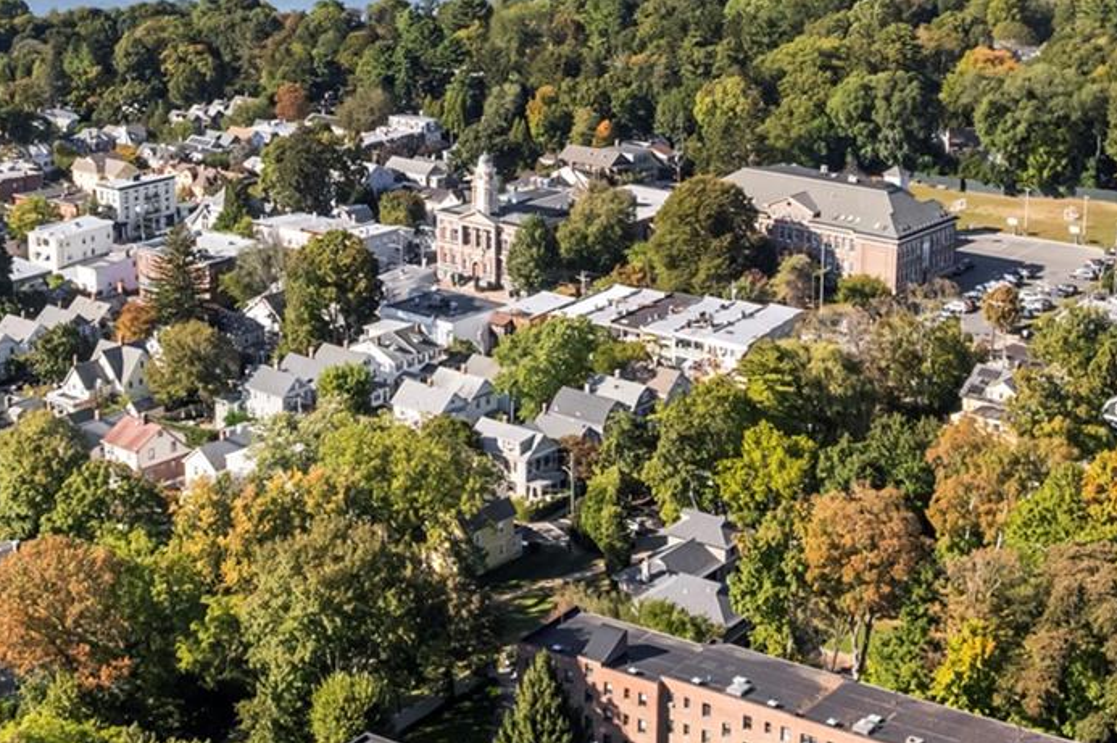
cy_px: 220
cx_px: 484
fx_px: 2015
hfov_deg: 30.9
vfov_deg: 20.8
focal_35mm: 65
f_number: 2.8
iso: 100
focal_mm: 8.38
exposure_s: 1/1600
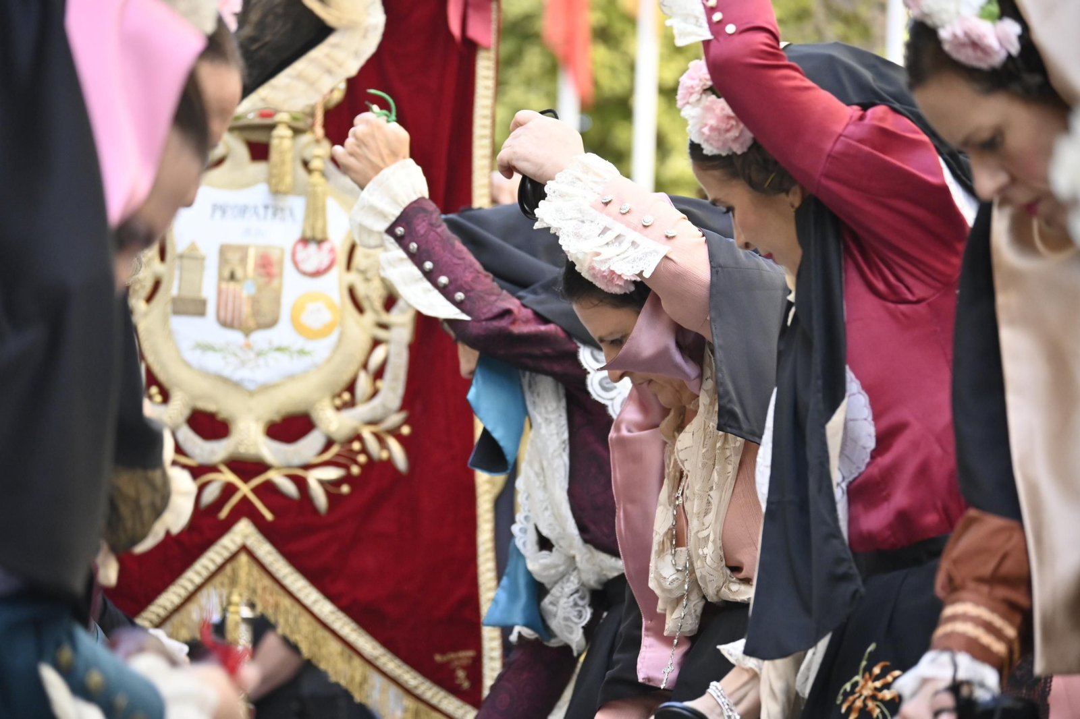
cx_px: 540
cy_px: 360
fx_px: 6523
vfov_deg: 6.3
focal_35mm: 218
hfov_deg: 9.5
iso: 1250
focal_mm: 145
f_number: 5.3
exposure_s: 1/400
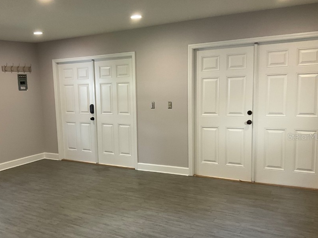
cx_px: 122
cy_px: 136
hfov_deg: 49.7
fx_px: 340
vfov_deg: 38.6
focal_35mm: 37
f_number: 1.8
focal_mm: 3
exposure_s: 1/60
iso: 80
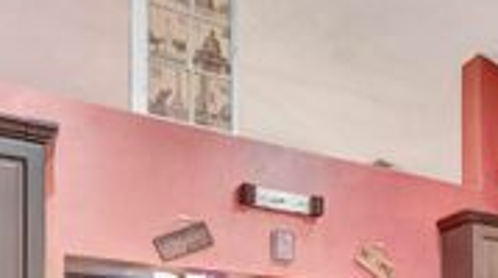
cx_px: 423
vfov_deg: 23.0
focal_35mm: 44
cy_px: 389
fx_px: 580
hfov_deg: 43.5
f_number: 8
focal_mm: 10
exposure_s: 1/15
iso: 6400
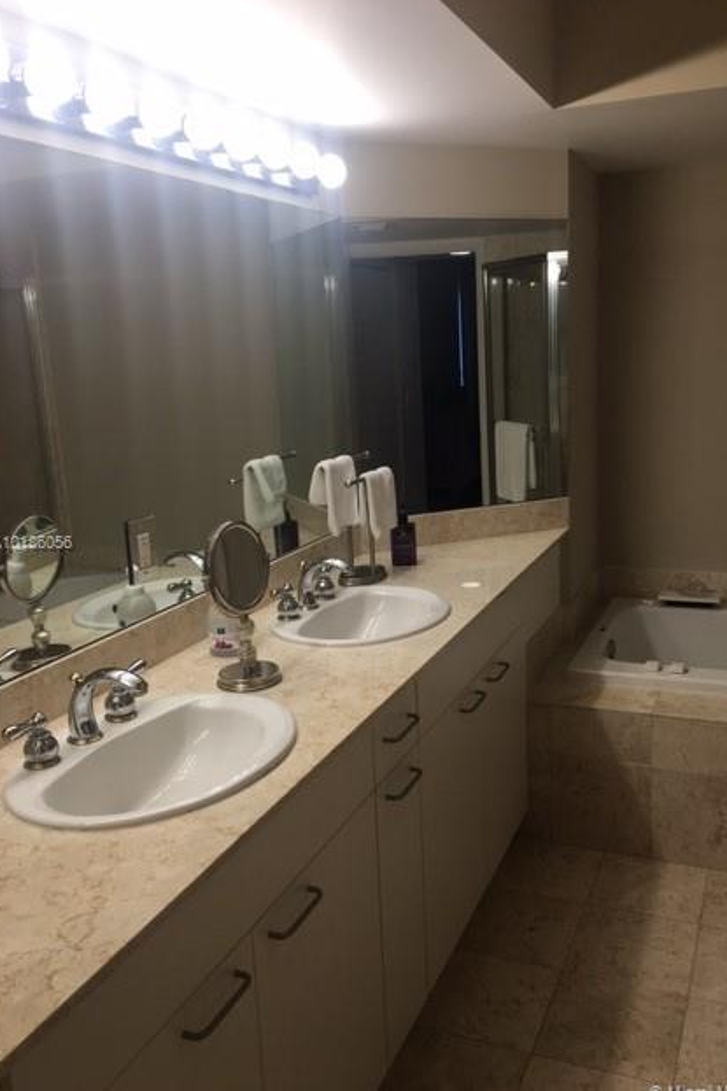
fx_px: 939
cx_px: 408
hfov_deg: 42.2
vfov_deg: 60.3
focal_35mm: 31
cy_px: 545
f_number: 2.2
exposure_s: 1/60
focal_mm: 4.15
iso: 25
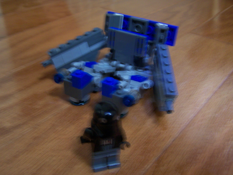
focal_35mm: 38
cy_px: 88
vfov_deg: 37.7
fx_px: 256
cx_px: 116
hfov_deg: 49.0
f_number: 2.8
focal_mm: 6.3
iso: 160
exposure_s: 1/10
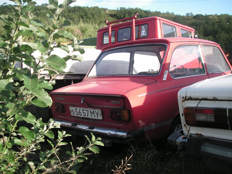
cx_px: 116
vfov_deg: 37.7
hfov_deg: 49.0
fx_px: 255
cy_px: 87
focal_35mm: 38
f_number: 3.3
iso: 50
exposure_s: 1/180
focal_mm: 6.3
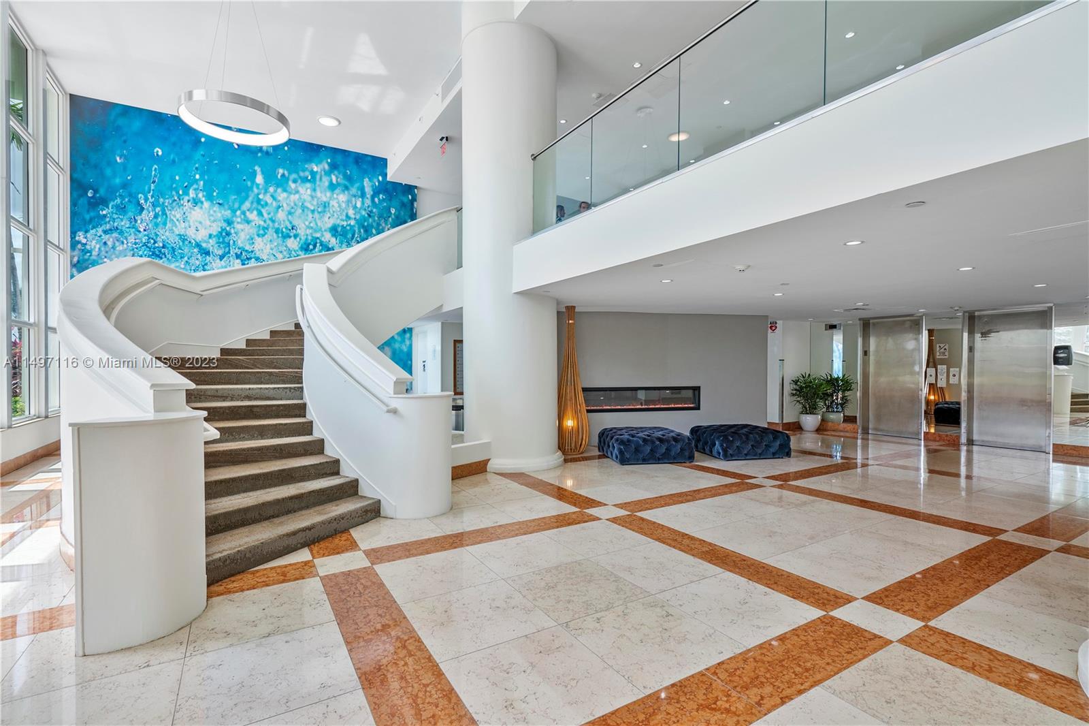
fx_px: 484
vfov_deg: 73.7
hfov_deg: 96.7
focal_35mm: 16
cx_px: 544
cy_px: 363
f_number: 8
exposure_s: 1/125
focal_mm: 16
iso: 320
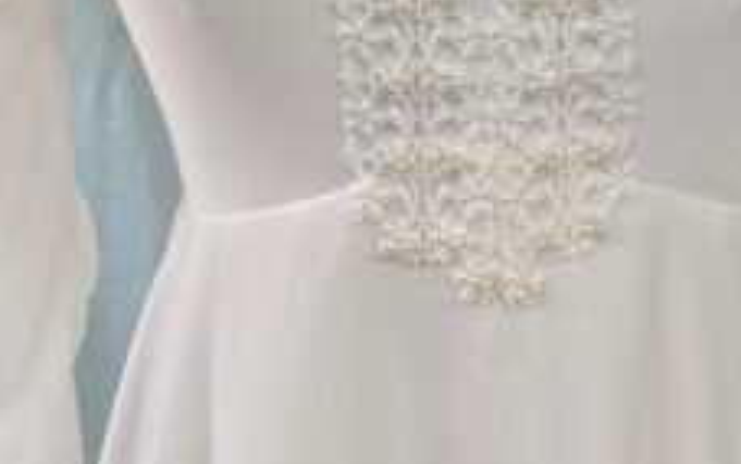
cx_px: 519
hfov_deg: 45.2
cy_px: 36
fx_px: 869
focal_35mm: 43
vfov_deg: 28.6
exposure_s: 1/120
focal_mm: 5.54
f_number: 1.8
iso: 50
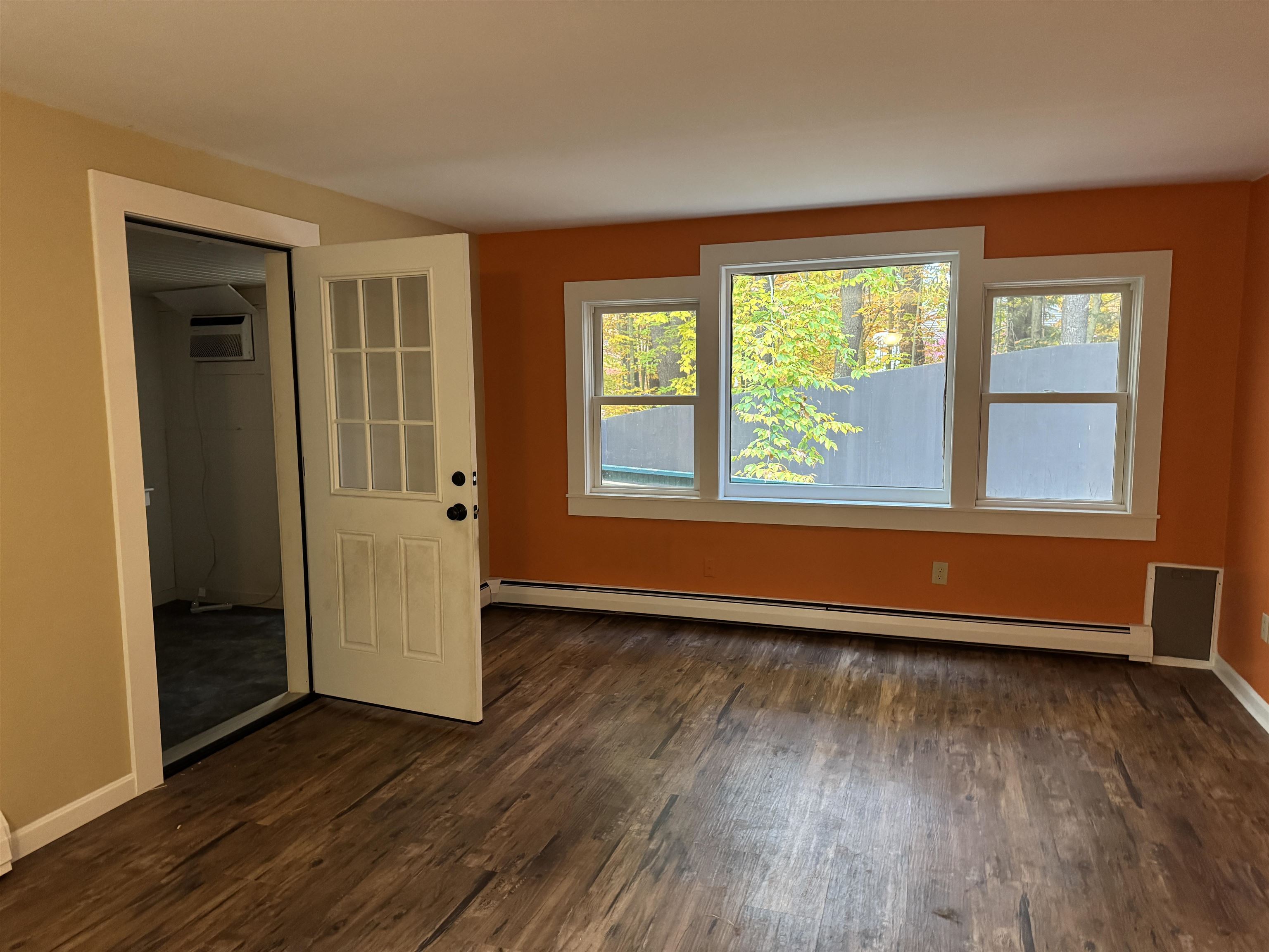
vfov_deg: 56.8
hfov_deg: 71.6
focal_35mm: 24
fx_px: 880
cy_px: 476
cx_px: 634
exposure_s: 1/60
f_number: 1.78
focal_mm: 6.76
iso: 800
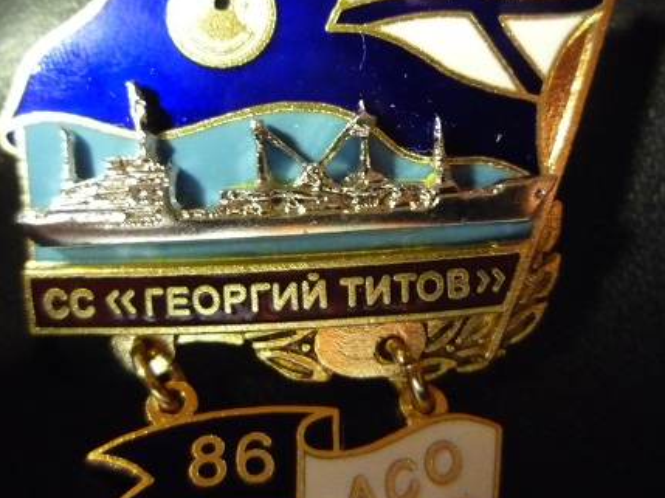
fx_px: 806
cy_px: 240
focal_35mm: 42
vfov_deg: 34.3
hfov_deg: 44.8
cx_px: 339
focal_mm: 5.2
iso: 800
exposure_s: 1/15
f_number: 3.3
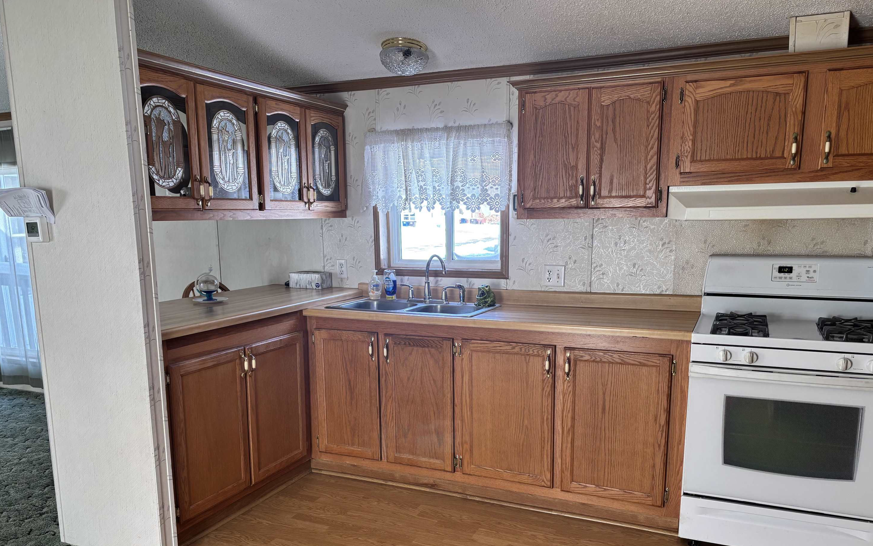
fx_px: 690
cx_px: 438
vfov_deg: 42.9
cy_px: 338
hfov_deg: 64.6
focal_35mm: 29
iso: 80
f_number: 1.6
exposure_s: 1/121
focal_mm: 5.96
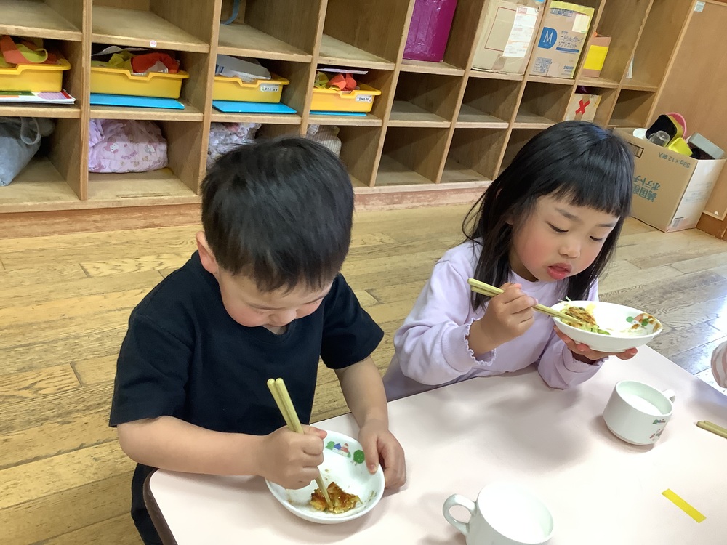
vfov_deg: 45.4
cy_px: 272
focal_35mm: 31
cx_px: 364
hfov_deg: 58.4
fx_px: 651
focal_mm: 3.3
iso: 125
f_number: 2.4
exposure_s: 1/50
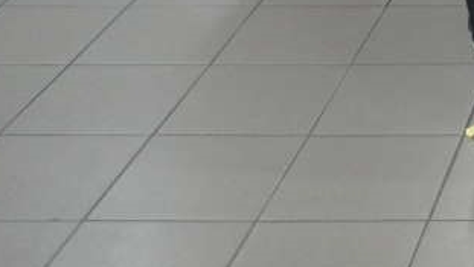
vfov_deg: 10.0
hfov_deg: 16.1
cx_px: 794
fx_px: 1469
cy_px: -156
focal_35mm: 117
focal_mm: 21
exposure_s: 1/160
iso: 2000
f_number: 4
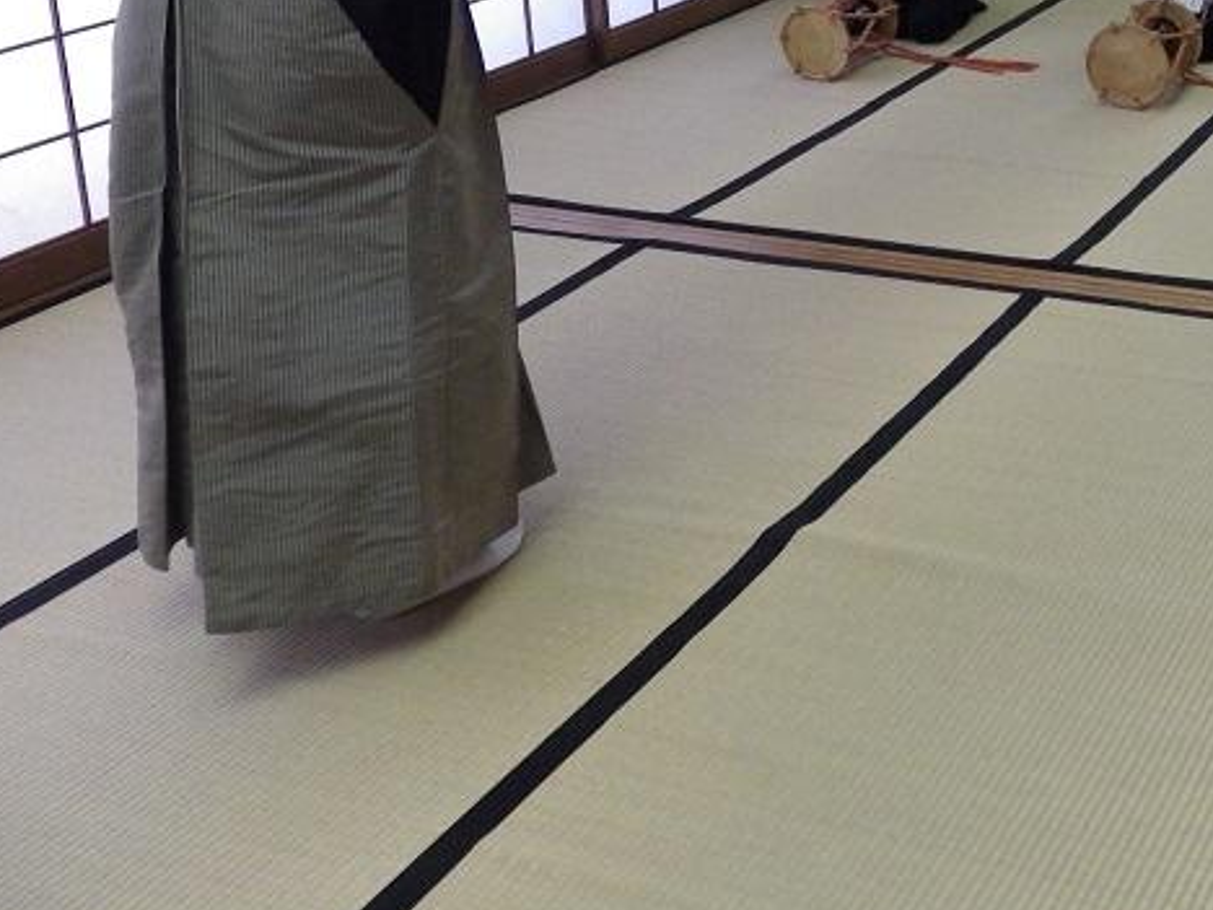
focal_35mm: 47
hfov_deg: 36.1
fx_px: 1647
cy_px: -39
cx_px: 1236
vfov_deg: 28.6
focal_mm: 4
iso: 320
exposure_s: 1/45
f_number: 3.1
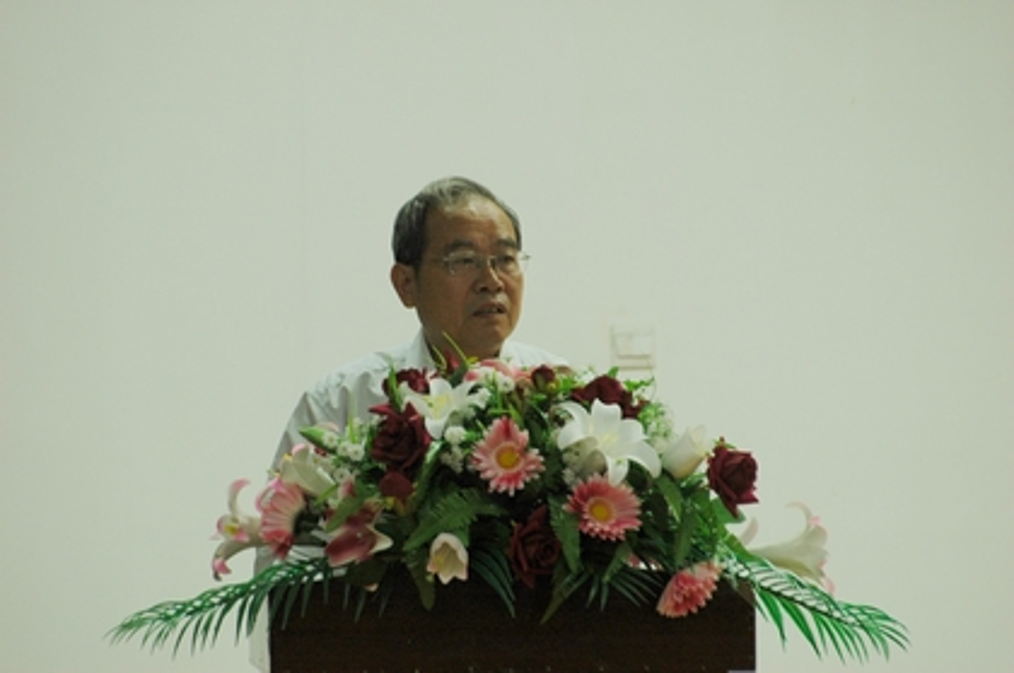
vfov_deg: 4.6
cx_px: 507
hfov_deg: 6.9
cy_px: 336
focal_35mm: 300
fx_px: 8440
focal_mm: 200
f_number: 5.6
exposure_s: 1/30
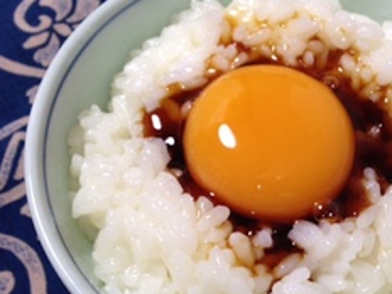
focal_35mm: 57
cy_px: 169
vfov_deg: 25.6
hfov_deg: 33.5
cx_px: 255
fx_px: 645
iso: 64
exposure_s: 1/20
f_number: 2.4
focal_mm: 4.12
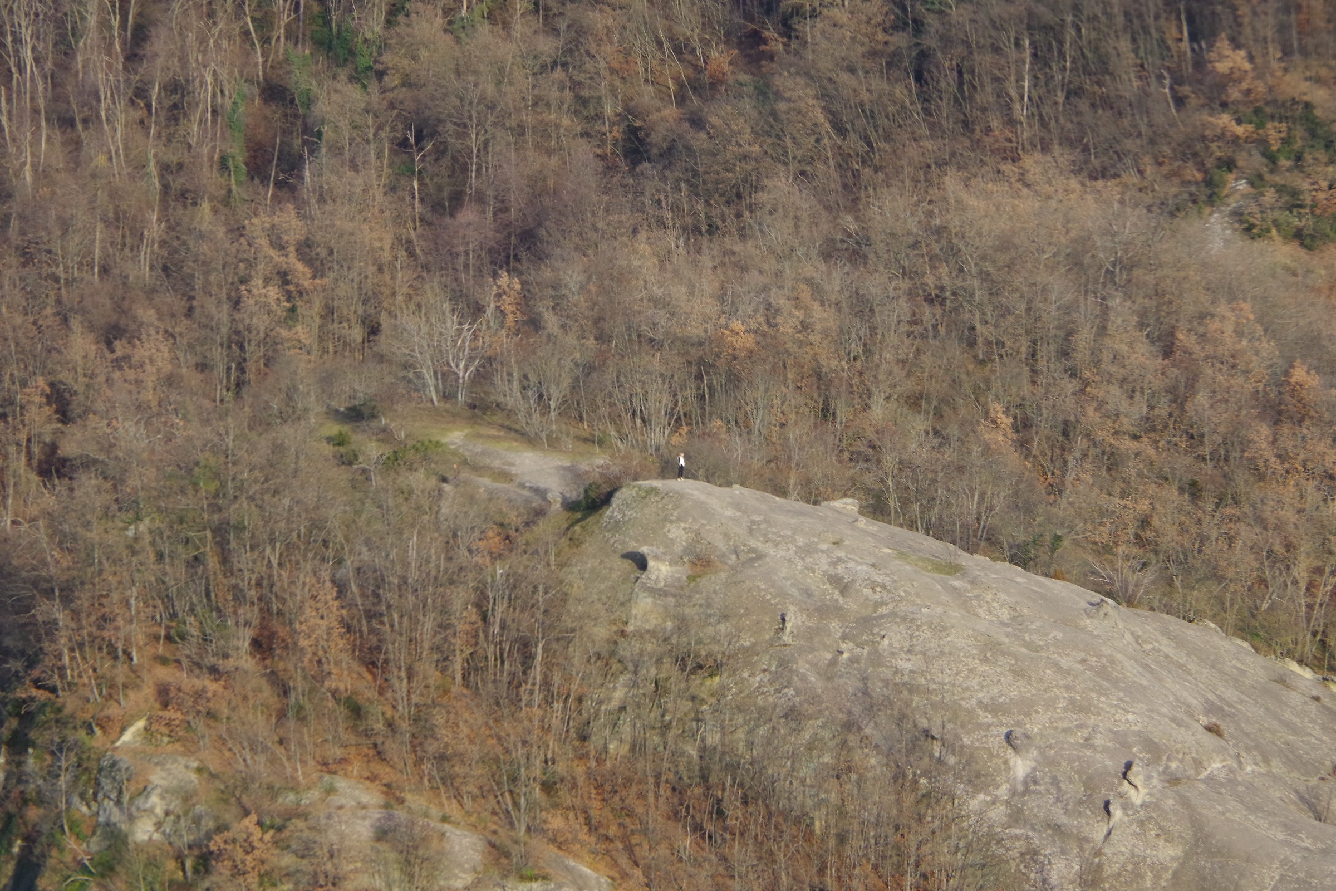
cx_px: 668
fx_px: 7496
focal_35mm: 202
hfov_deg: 10.2
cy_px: 446
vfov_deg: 6.8
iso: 1600
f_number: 10
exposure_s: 1/250
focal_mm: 135
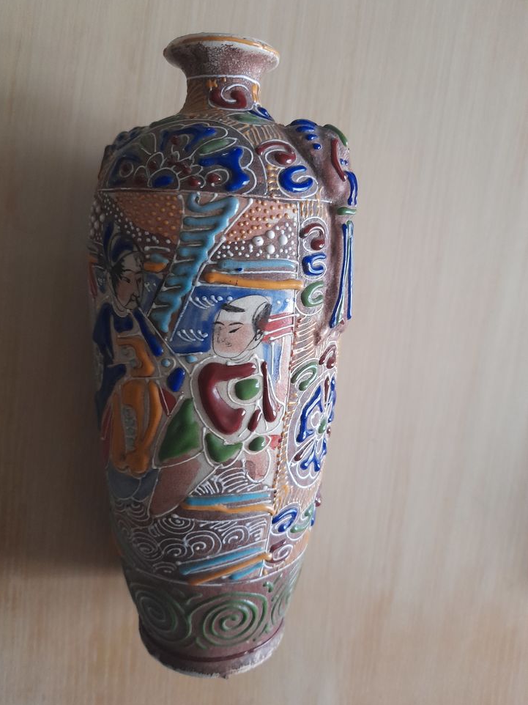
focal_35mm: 26
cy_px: 347
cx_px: 255
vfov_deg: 67.3
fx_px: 529
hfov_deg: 53.0
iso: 400
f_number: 2
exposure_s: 1/25
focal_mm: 4.6
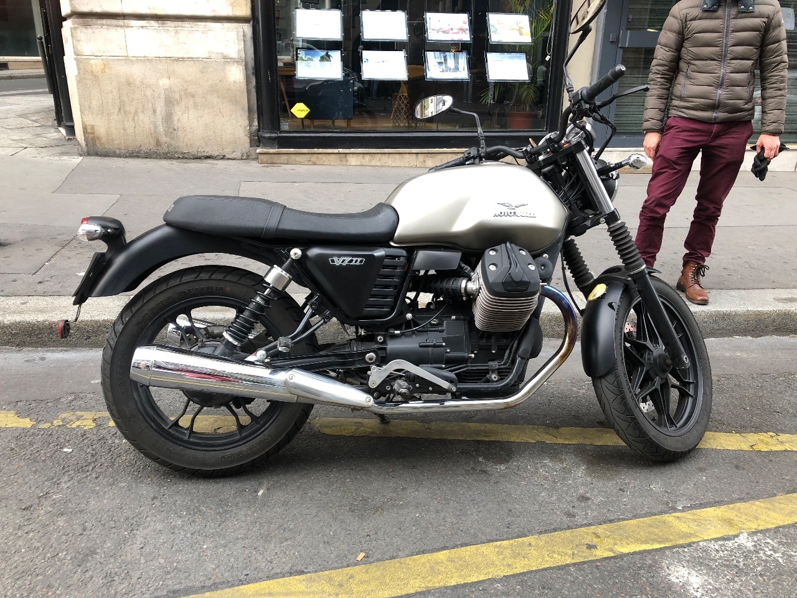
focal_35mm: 28
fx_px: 645
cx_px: 398
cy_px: 299
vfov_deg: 49.7
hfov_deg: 63.4
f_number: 1.8
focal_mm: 3.99
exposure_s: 1/100
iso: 32
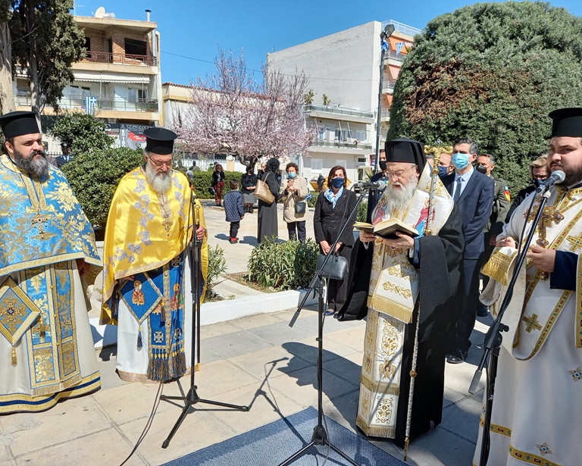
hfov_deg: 64.0
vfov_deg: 53.2
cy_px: 228
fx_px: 465
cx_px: 299
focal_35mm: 27
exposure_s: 1/697
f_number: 2
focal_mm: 4.6
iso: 32
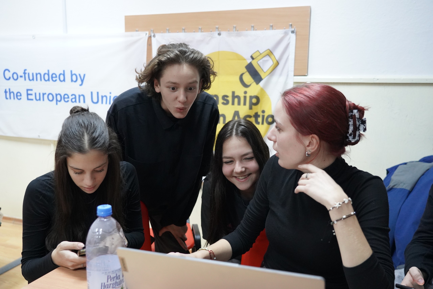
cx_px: 216
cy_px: 144
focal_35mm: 34
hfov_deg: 55.8
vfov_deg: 38.9
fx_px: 409
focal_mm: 34
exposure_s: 1/160
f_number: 4
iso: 8000
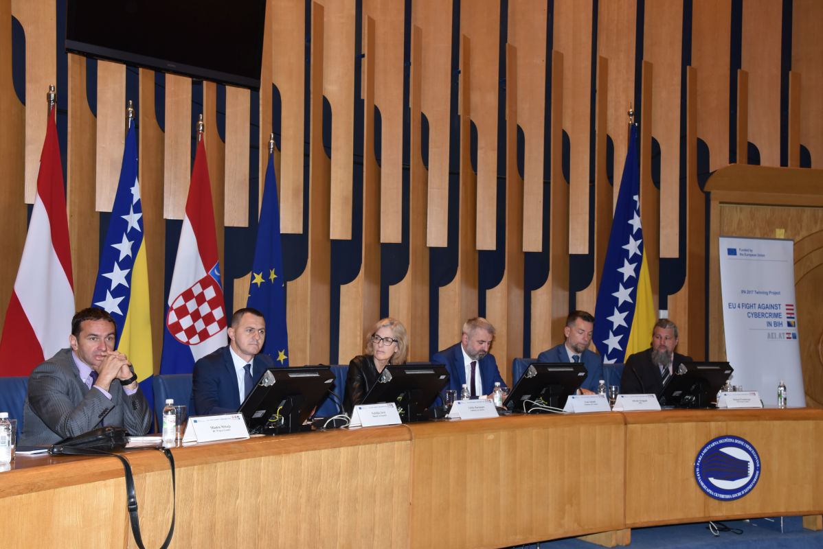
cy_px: 274
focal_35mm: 46
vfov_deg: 29.3
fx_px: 1052
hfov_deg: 42.7
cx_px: 412
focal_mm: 46
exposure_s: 1/60
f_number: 8
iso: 1600
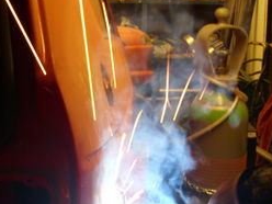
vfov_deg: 14.6
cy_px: 250
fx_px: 770
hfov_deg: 20.0
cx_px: 134
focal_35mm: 98
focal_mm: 6.3
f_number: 2.8
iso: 100
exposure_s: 1/16
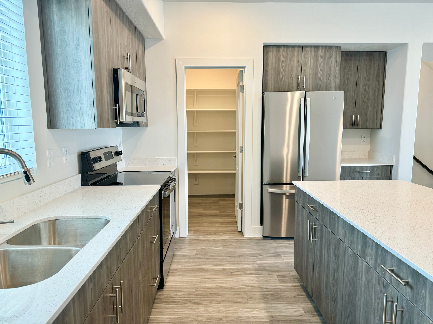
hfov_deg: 71.6
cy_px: 162
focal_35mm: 24
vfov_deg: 56.8
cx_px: 216
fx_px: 300
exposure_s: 1/120
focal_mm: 6.76
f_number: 1.78
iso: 125
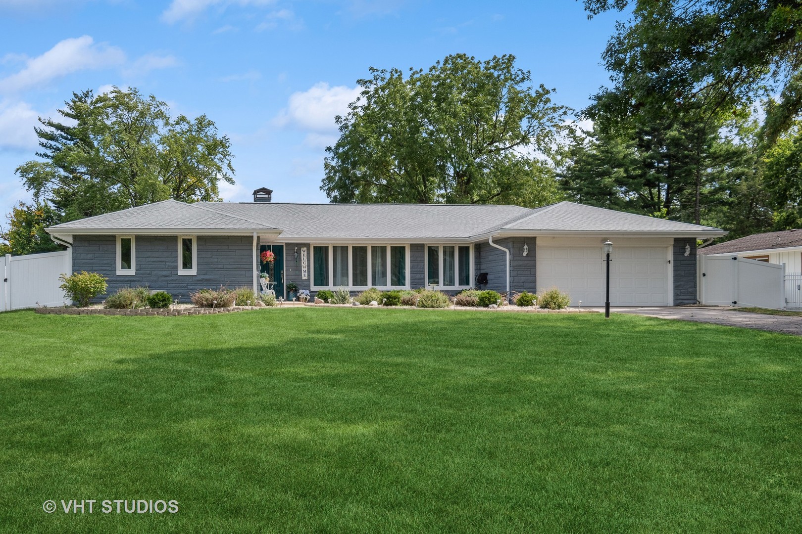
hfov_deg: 53.1
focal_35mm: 36
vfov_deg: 36.9
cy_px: 267
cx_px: 401
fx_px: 802
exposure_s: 1/320
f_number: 8
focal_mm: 24
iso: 320
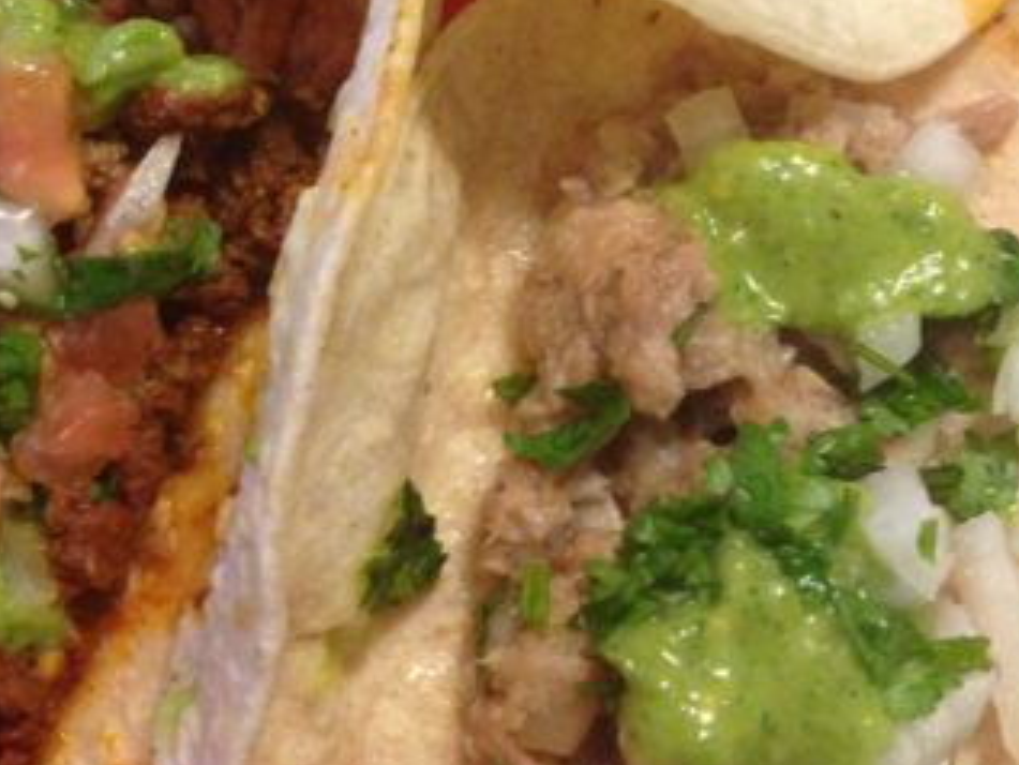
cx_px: 485
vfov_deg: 18.5
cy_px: 156
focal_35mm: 79
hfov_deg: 24.7
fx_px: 2326
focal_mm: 4.12
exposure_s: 1/20
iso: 200
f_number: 2.4
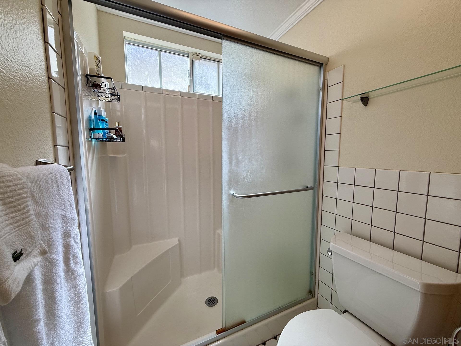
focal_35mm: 14
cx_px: 230
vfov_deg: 85.7
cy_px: 173
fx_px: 186
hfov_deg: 102.1
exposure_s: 1/167
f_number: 2.2
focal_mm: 2.22
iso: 50
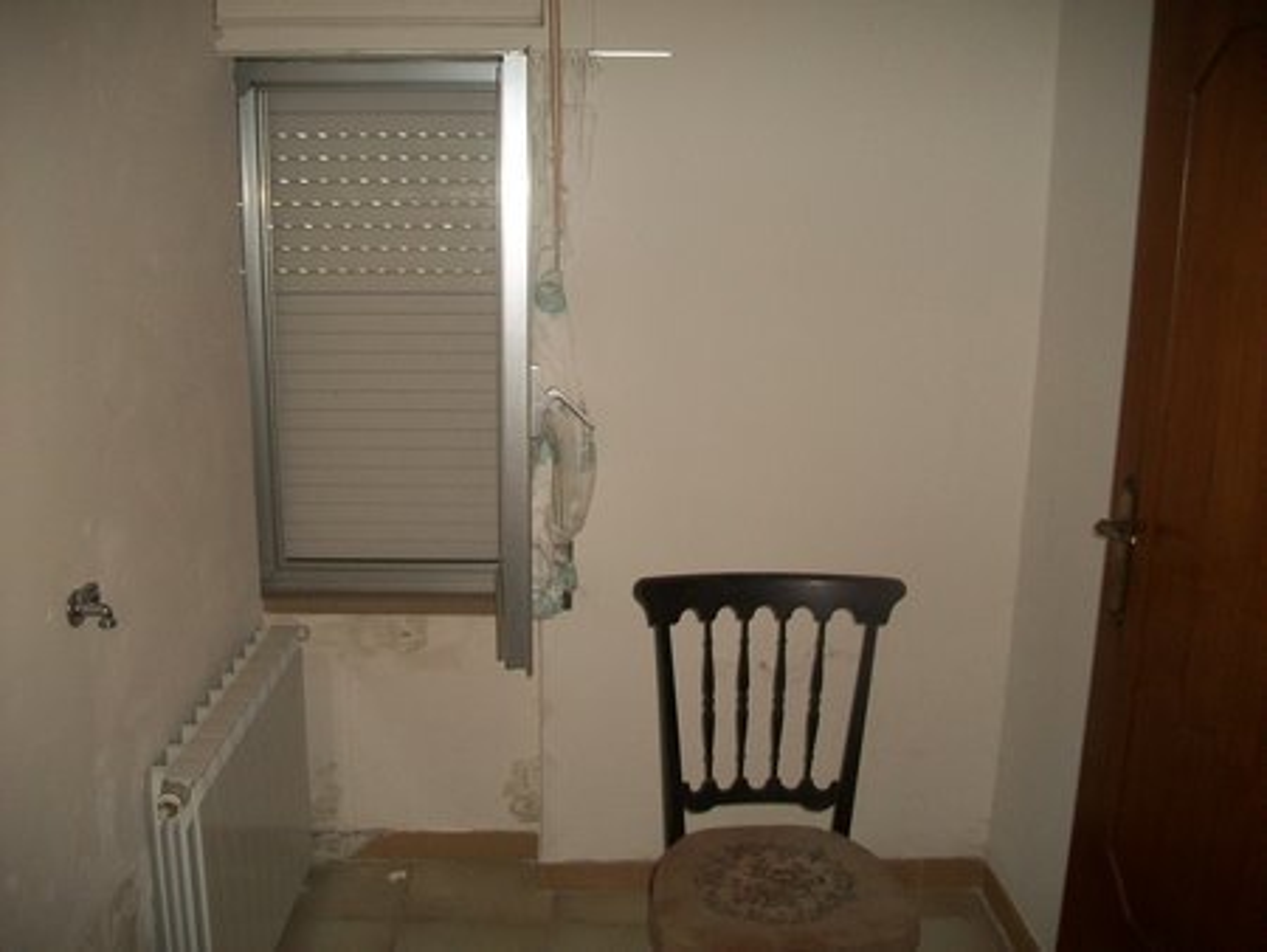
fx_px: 1172
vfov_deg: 44.2
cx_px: 634
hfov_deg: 56.8
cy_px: 476
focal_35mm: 32
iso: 160
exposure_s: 1/30
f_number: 2.9
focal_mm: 5.7
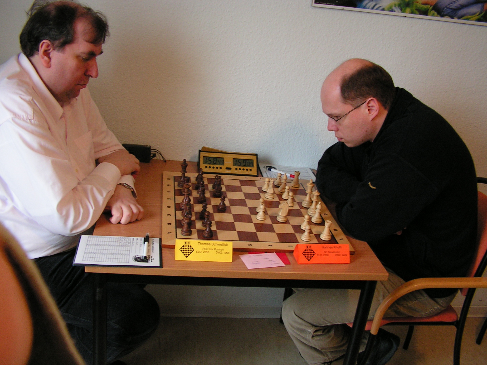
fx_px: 506
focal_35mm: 36
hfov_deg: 51.4
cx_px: 244
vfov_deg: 39.7
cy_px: 182
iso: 125
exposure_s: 1/40
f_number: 3.2
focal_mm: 6
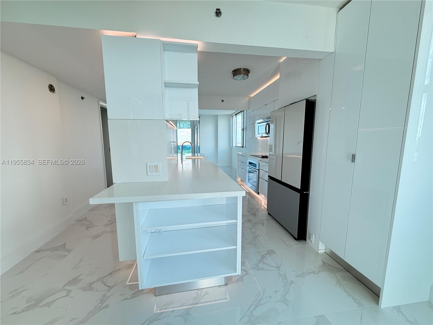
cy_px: 162
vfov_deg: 85.7
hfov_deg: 102.1
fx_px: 175
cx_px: 216
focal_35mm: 14
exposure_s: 1/120
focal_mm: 2.22
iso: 160
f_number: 2.2
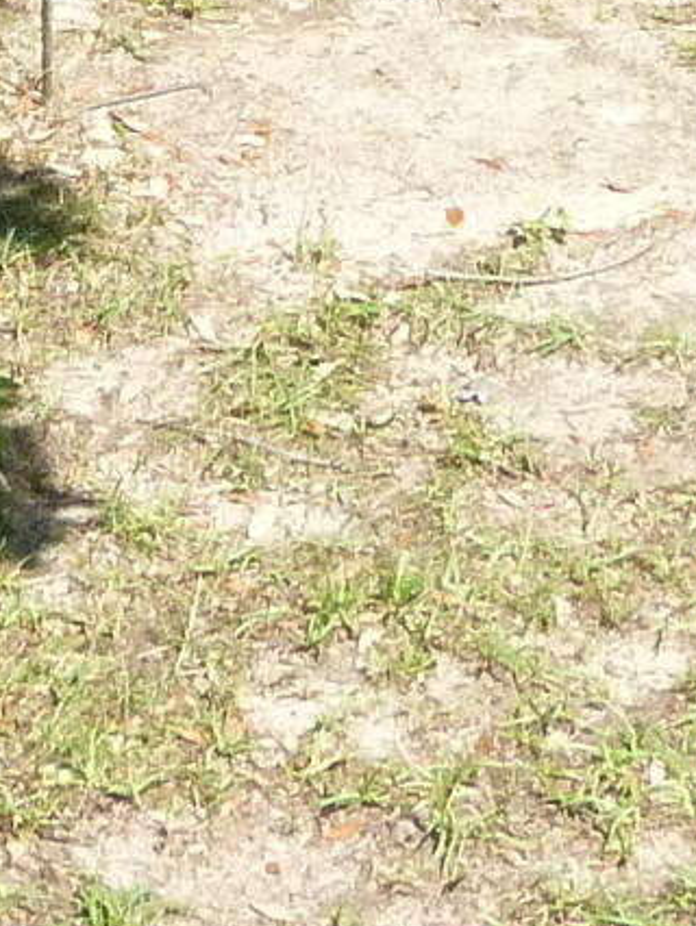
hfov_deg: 8.4
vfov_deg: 9.7
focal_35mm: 176
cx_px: 124
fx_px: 4714
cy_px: -1430
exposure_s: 1/250
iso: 100
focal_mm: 4.5
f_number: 3.9
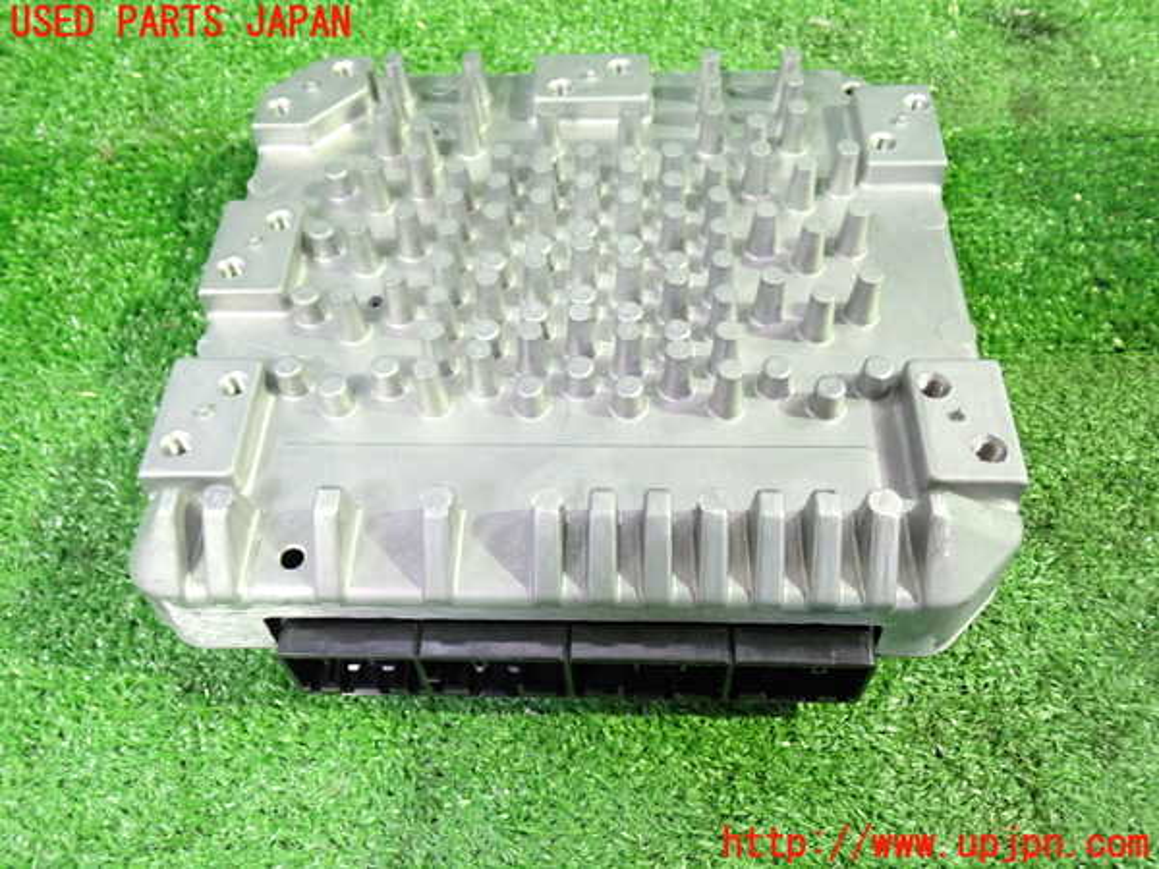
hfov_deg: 60.0
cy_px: 434
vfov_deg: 46.8
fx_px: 1004
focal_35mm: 30
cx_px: 580
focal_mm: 5.4
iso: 800
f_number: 2.3
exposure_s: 1/30
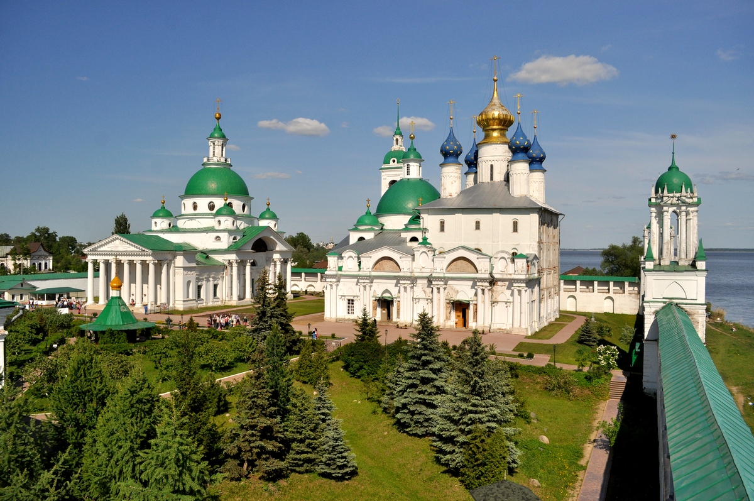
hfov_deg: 62.0
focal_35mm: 30
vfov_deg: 43.5
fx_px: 628
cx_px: 377
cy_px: 250
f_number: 7.1
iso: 320
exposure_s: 1/1600
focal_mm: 20
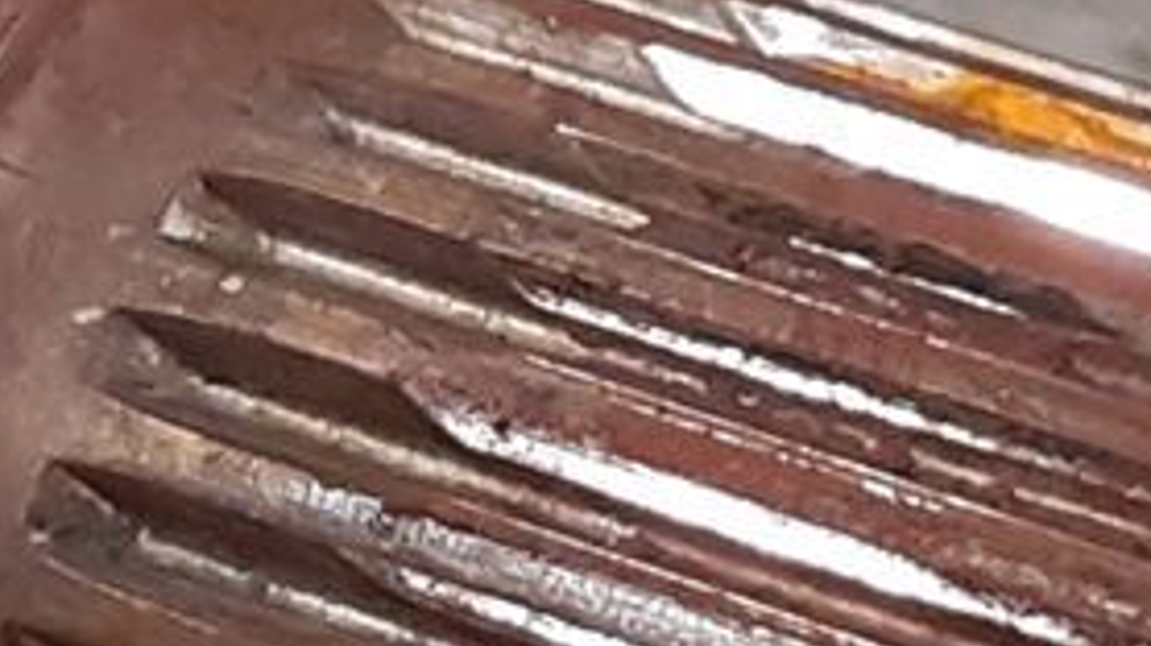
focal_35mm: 209
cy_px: 50
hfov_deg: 10.3
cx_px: 120
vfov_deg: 5.8
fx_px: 6375
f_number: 1.7
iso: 250
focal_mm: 3.93
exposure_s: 1/50
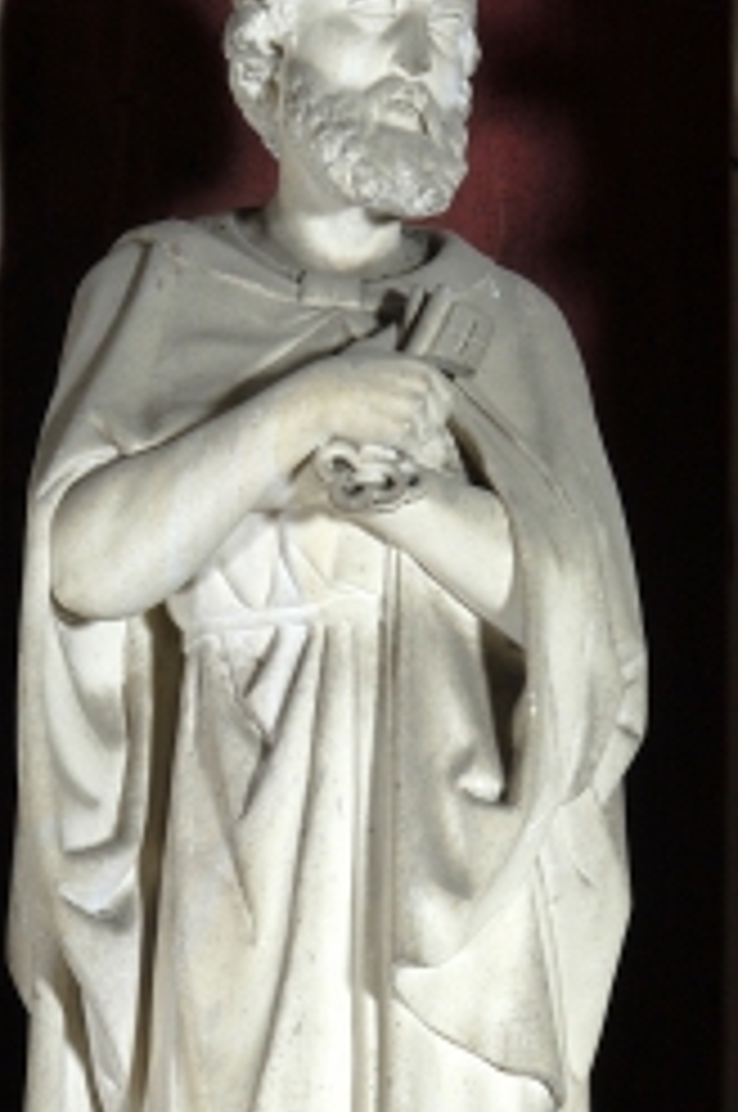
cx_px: 333
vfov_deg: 8.3
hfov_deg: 5.5
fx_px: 7678
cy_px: 927
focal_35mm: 249
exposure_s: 1/40
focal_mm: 80
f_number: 18
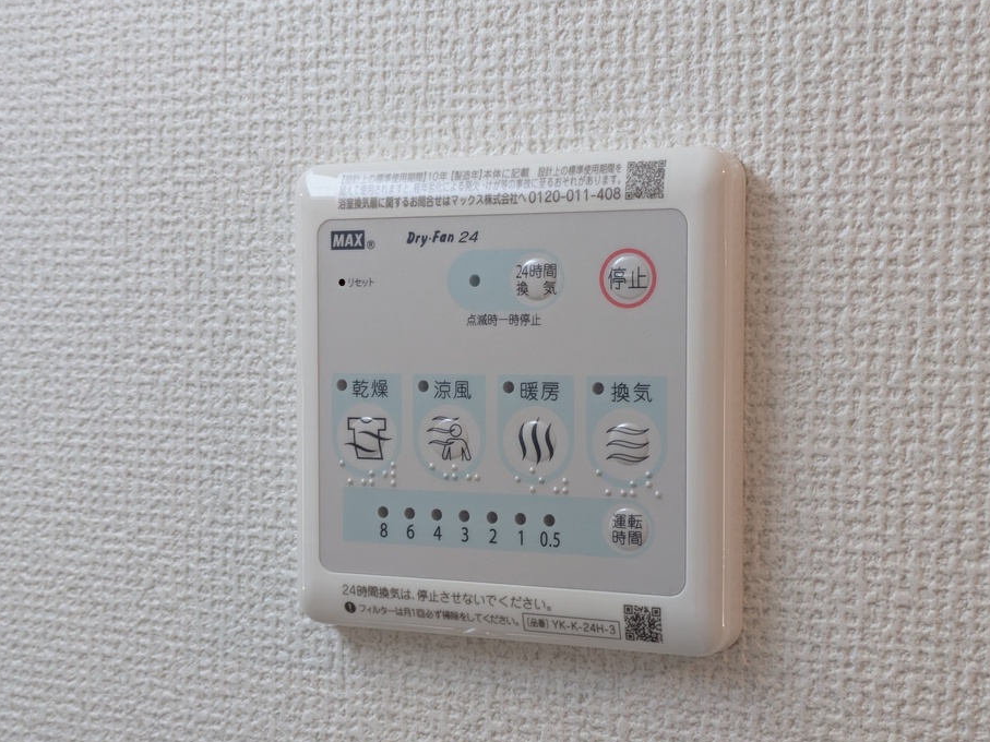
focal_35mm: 54
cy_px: 391
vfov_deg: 27.0
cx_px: 503
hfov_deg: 35.5
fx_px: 1544
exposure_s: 1/120
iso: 152
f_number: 1.89
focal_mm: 5.43
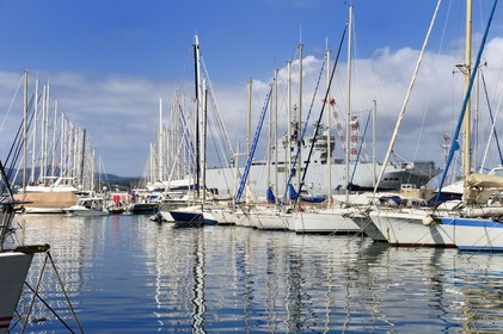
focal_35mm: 70
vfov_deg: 19.4
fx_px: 977
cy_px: 167
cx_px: 252
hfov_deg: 28.9
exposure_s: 1/250
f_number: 14
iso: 200
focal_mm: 70
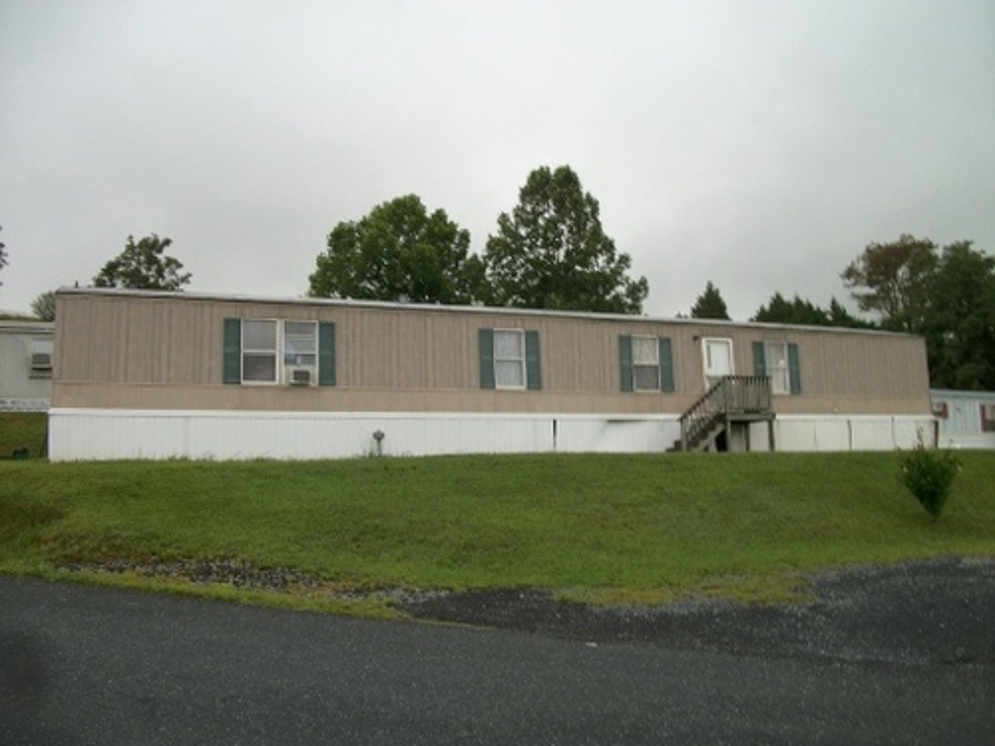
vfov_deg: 44.2
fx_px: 920
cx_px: 498
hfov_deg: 56.8
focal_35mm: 32
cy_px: 373
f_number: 8.8
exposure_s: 1/50
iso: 80
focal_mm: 5.7
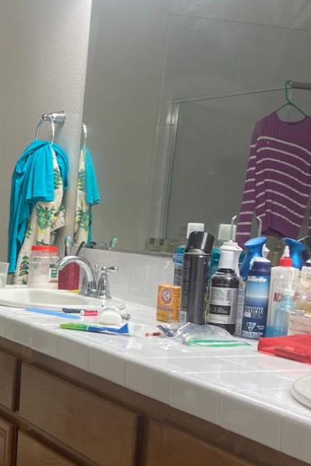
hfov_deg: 18.8
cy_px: 323
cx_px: -46
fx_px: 894
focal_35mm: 69
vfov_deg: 29.0
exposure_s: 1/60
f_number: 1.8
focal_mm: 4.25
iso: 64
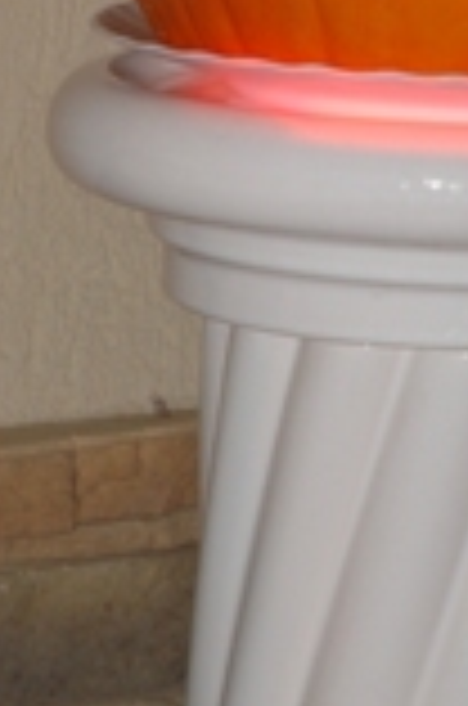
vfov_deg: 8.3
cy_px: -45
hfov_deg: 5.5
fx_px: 4862
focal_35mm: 248
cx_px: 531
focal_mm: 65
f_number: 14
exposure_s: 2
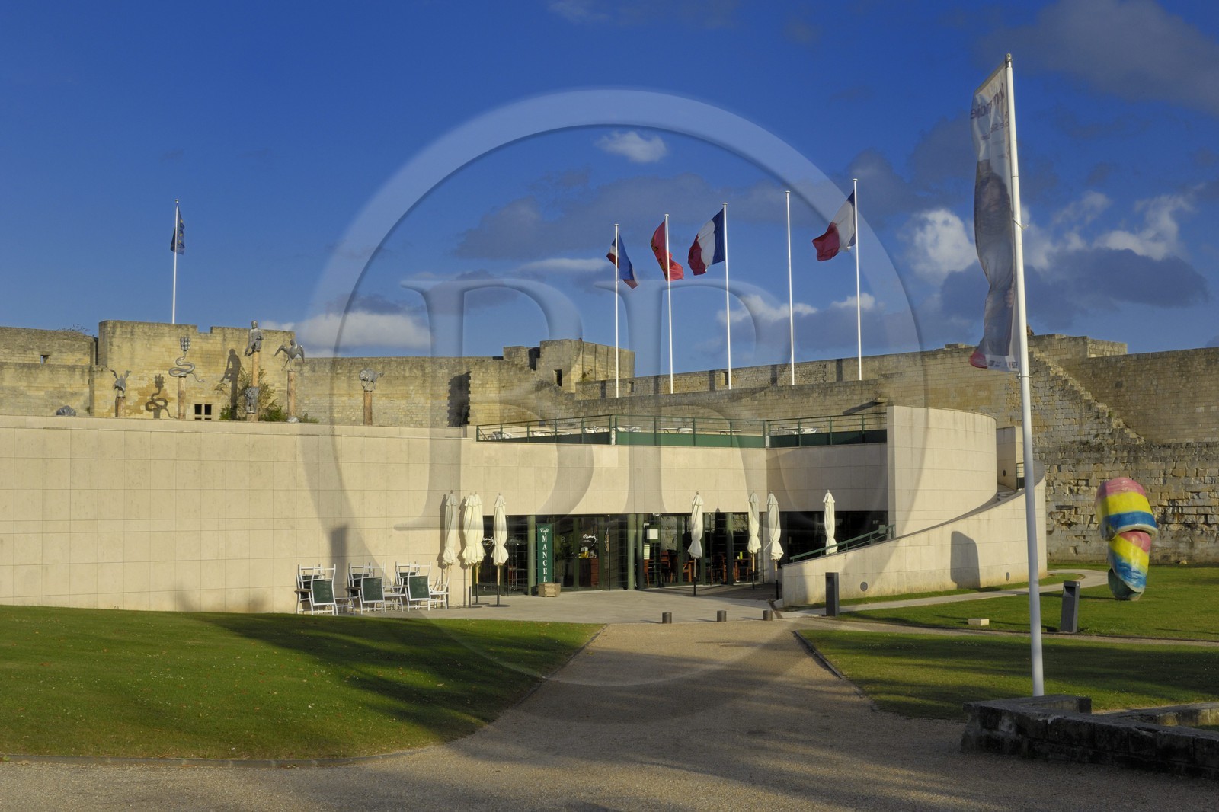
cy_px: 406
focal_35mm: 42
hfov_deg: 46.4
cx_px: 610
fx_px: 1422
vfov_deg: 31.9
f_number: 15
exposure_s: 1/100
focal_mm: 28
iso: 100
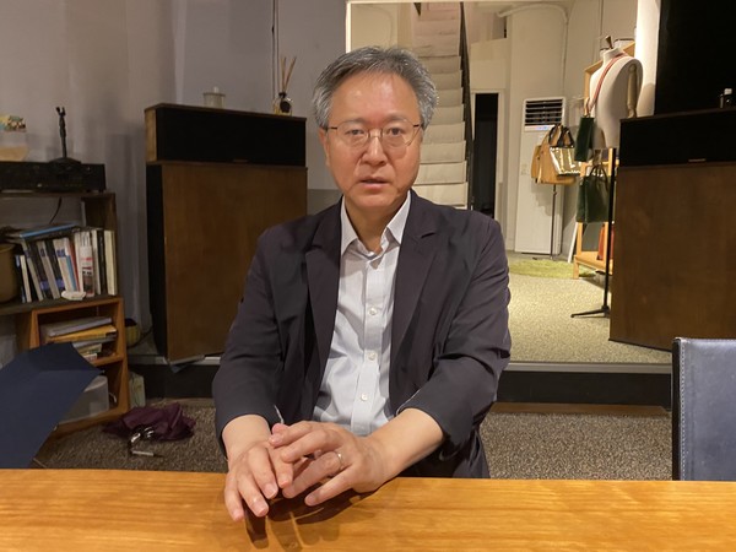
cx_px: 368
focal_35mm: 26
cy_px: 276
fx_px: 553
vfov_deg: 53.1
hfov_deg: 67.3
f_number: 1.8
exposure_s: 1/40
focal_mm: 4.25
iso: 500
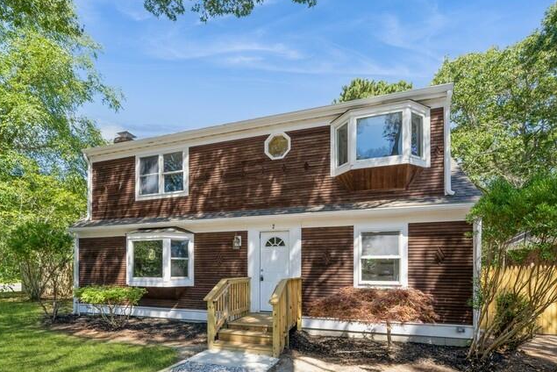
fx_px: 263
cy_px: 256
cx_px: 285
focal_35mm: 17
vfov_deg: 68.0
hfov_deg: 93.2
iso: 200
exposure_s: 1/125
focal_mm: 12
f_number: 7.1
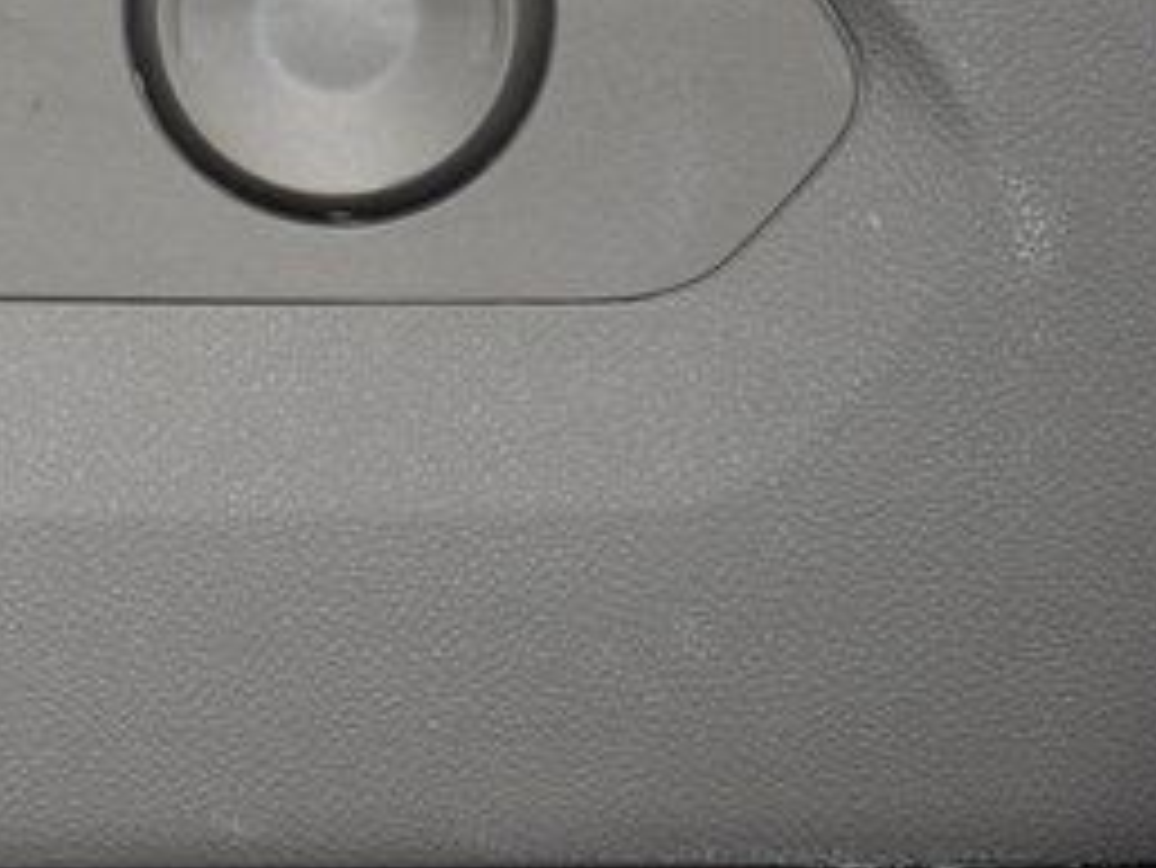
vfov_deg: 5.9
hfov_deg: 7.8
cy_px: 11
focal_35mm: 251
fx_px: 8386
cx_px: -225
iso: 1100
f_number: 4.5
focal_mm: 70
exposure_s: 1/60
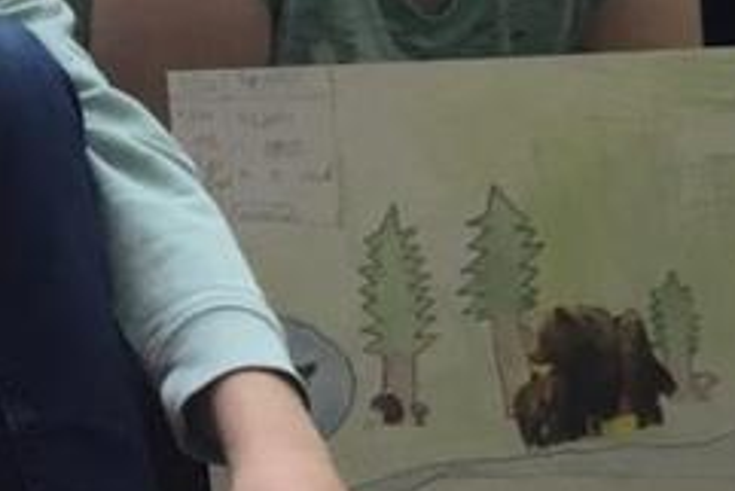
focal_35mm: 179
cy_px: -88
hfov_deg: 10.8
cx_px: -549
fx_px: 3657
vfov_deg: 7.6
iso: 25
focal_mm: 3.3
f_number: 2.4
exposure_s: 1/33
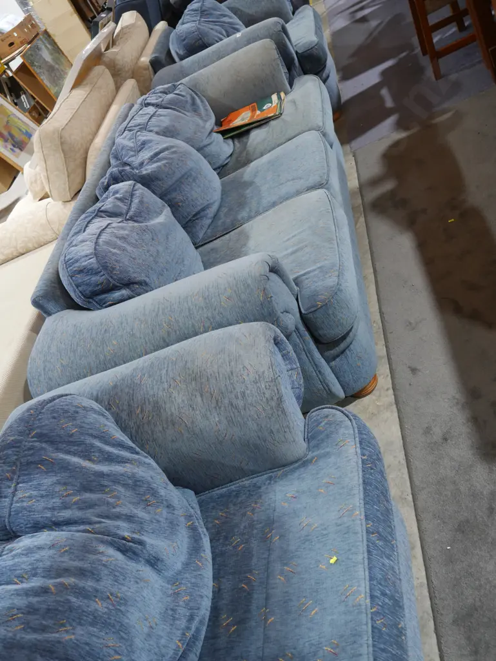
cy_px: 330
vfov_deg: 51.3
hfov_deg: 39.7
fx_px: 687
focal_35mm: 36
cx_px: 248
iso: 800
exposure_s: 1/60
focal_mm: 18
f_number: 4.5
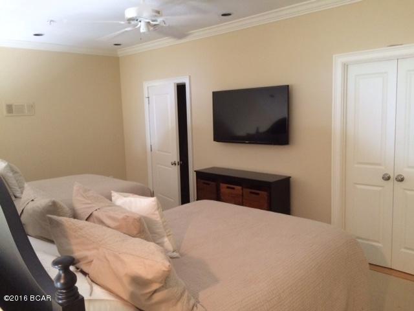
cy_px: 156
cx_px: 207
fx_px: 347
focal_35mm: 29
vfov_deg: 48.2
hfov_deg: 61.7
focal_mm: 4.15
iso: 250
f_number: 2.2
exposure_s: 1/30
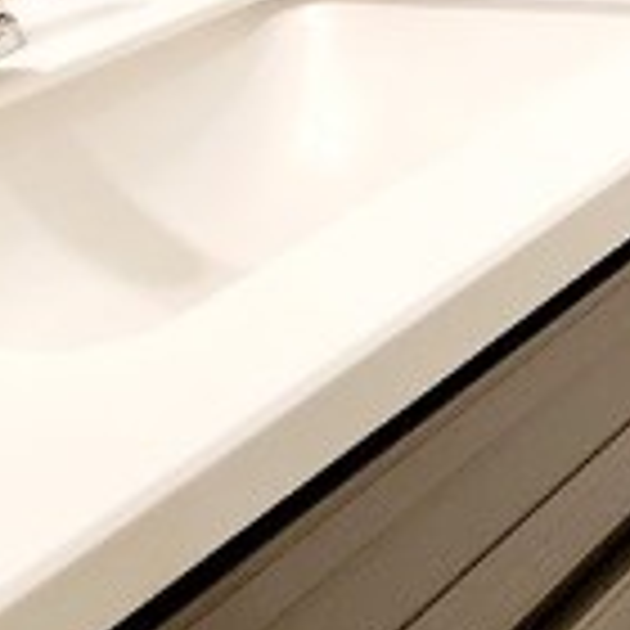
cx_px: 1436
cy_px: -356
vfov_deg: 18.1
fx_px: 1730
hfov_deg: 14.7
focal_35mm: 84
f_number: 2.2
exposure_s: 1/60
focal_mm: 2.2
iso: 200
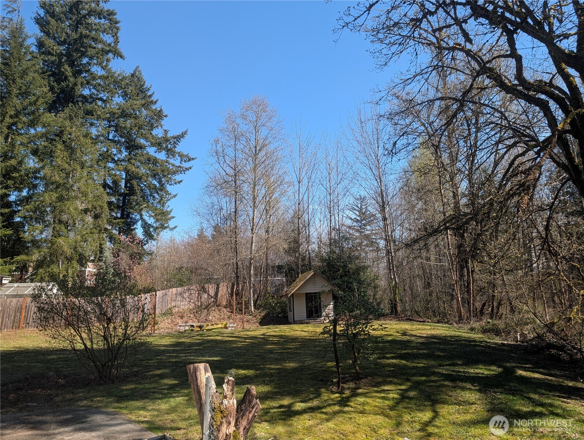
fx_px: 405
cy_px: 220
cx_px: 292
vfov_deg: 56.9
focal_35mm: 24
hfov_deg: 71.5
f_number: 1.68
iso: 24
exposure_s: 1/512
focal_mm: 6.9
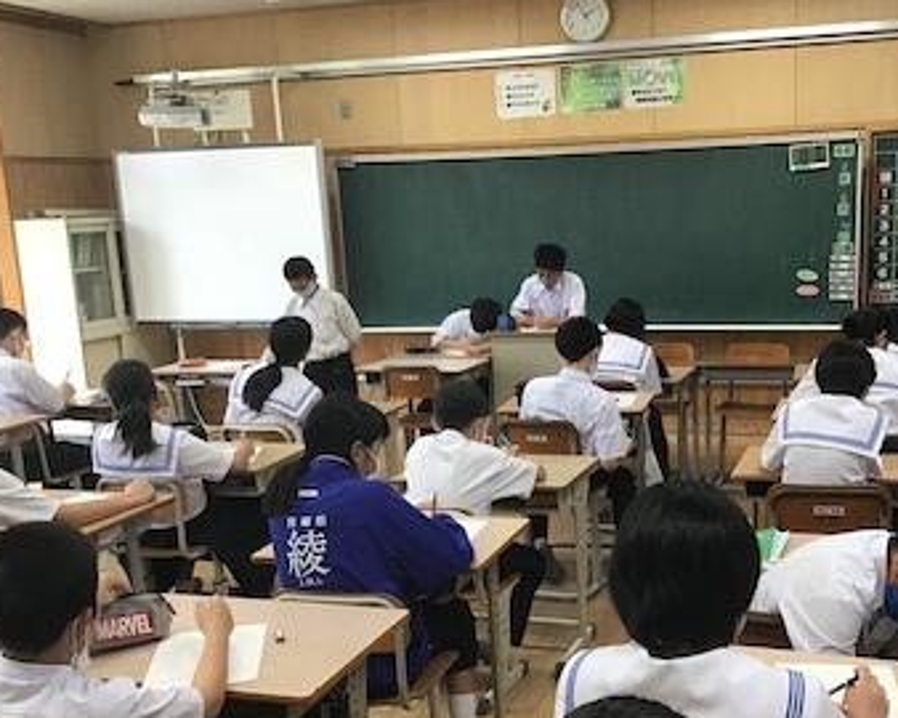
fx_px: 1142
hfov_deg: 42.5
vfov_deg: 34.7
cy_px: 455
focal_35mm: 43
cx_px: 577
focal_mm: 3.3
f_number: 2.4
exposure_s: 1/30
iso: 32
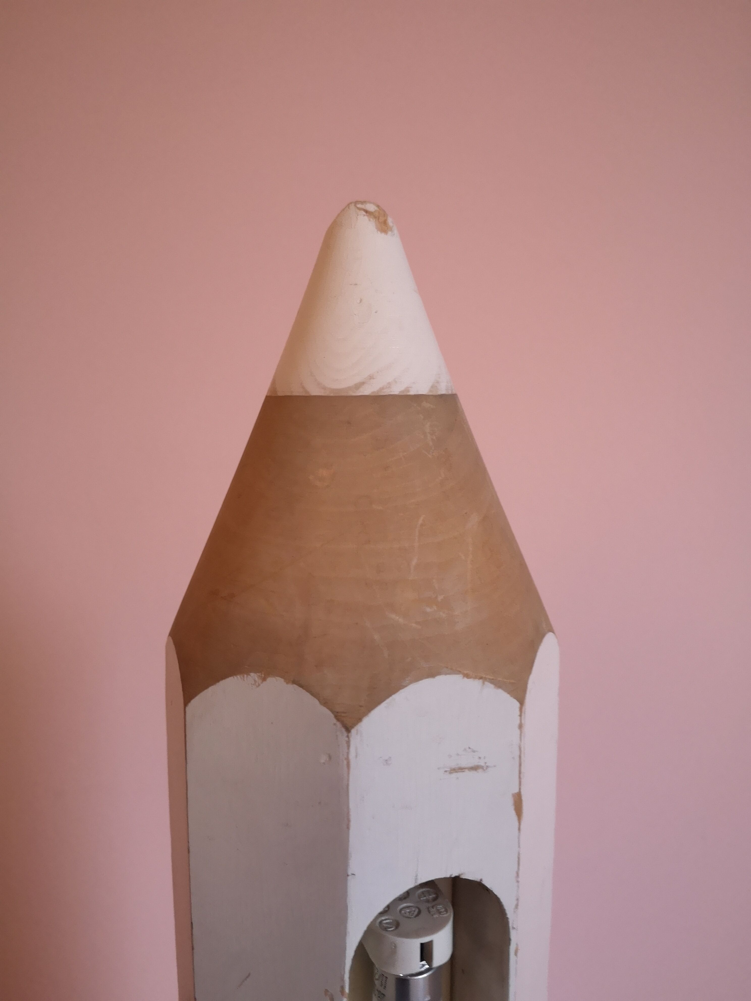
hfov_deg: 51.4
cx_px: 376
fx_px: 781
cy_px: 500
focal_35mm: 27
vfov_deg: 65.3
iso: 400
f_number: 1.8
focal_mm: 3.95
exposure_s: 1/33.3
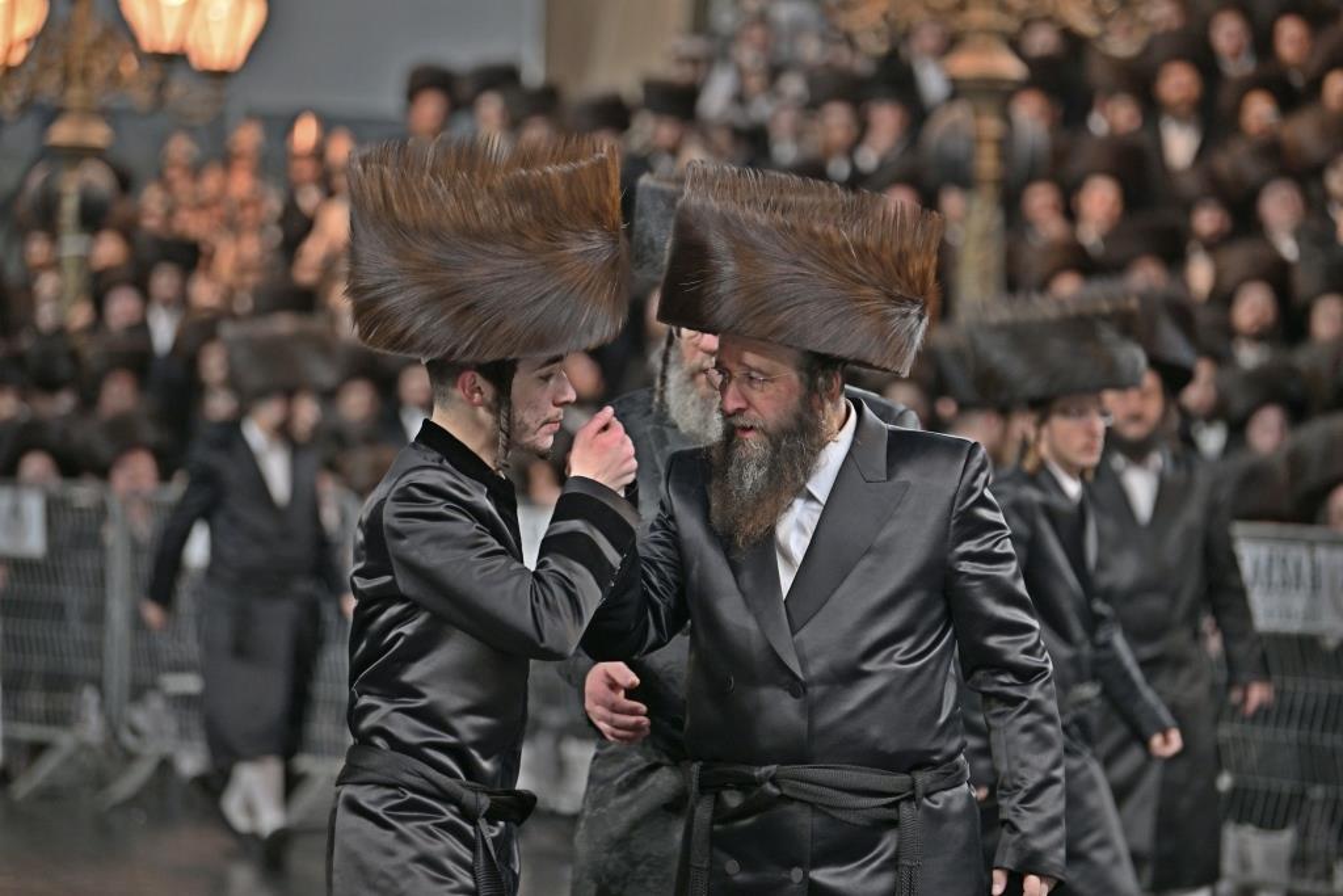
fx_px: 5223
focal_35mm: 140
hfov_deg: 14.7
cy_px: 448
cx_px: 672
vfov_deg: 9.8
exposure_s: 1/320
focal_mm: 140
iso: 500
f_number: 2.8
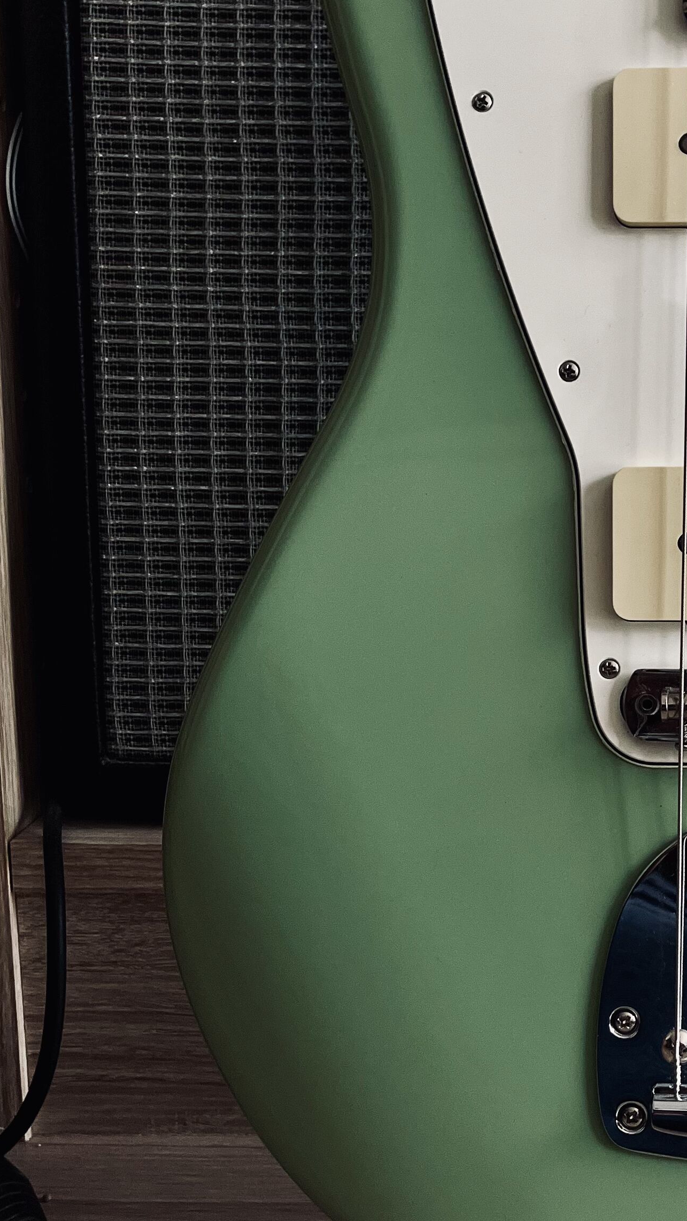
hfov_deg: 22.6
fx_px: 1619
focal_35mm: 50
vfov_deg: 41.3
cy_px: 562
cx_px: 755
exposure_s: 1/100
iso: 125
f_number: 1.6
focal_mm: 5.1
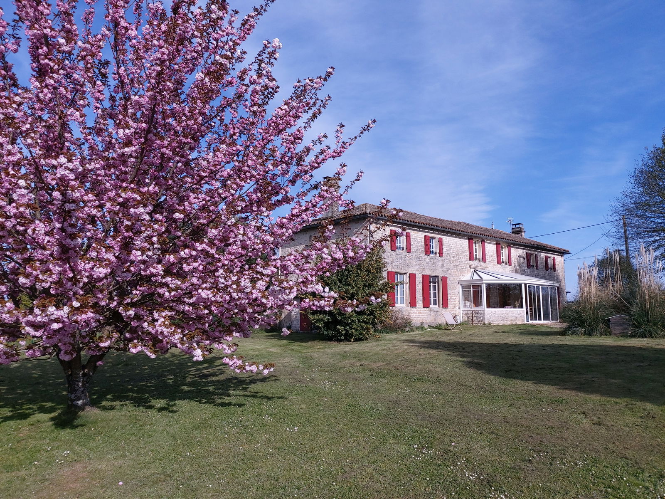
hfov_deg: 69.4
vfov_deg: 54.9
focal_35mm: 25
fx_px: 480
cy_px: 250
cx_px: 332
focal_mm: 4.58
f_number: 2
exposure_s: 1/2015
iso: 50
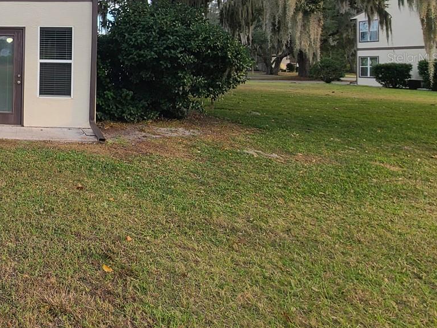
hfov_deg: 50.7
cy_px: 57
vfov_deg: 48.0
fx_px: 341
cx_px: -13
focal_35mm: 27
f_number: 2.2
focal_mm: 2.2
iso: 50
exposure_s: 1/268
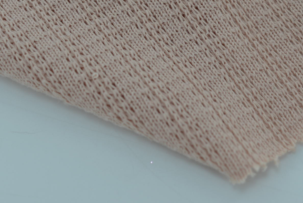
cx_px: 184
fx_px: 1070
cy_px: -49
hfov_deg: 16.1
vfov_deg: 10.6
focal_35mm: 127
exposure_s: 1/320
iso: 100
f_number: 3.5
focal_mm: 50
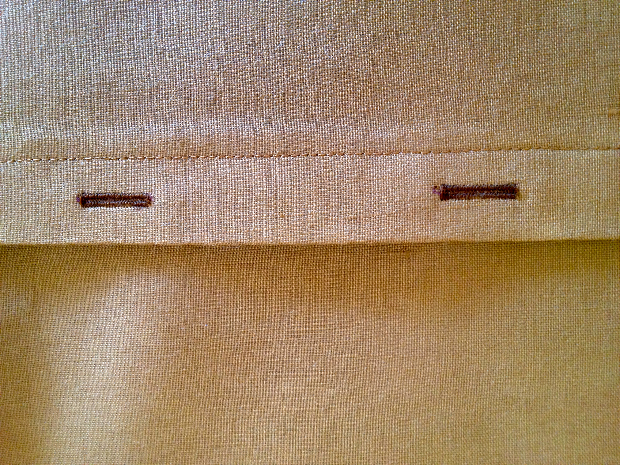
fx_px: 627
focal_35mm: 35
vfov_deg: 40.7
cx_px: 310
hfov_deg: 52.6
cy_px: 232
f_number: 2.4
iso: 100
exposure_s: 1/20
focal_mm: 4.28
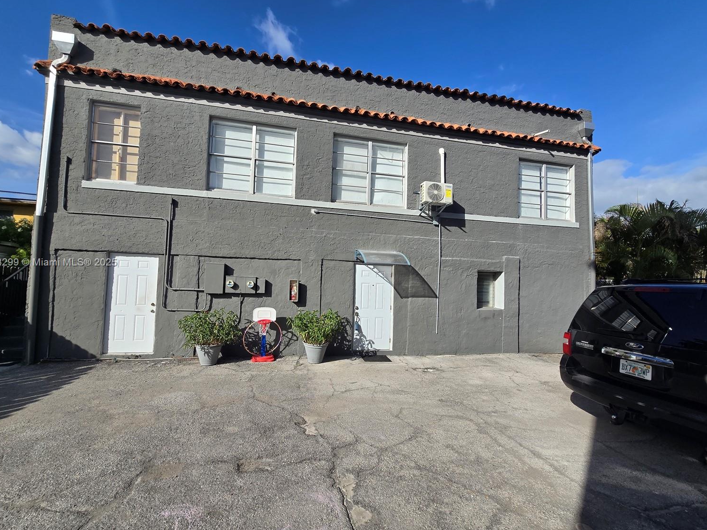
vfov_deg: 85.7
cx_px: 345
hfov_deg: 102.1
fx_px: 286
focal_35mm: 14
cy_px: 263
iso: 50
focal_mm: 2.2
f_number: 2.2
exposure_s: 1/2352
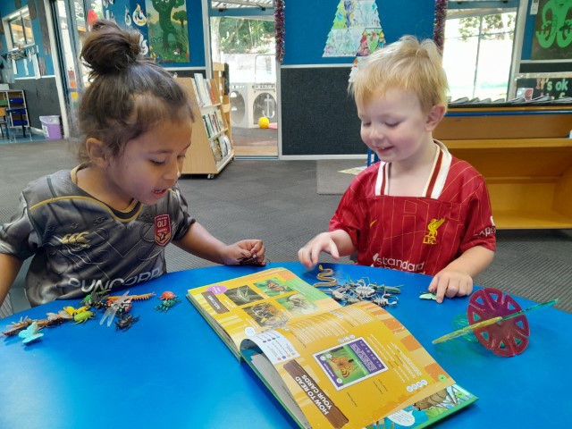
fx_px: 446
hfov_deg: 65.3
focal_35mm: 27
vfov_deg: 51.4
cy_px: 214
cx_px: 286
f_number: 1.8
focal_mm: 4
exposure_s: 1/50
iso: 320
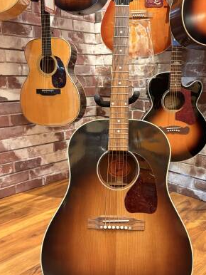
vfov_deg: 52.6
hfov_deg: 40.6
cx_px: 120
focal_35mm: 35
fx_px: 277
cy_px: 142
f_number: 1.6
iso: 500
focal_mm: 5.96
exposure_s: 1/60
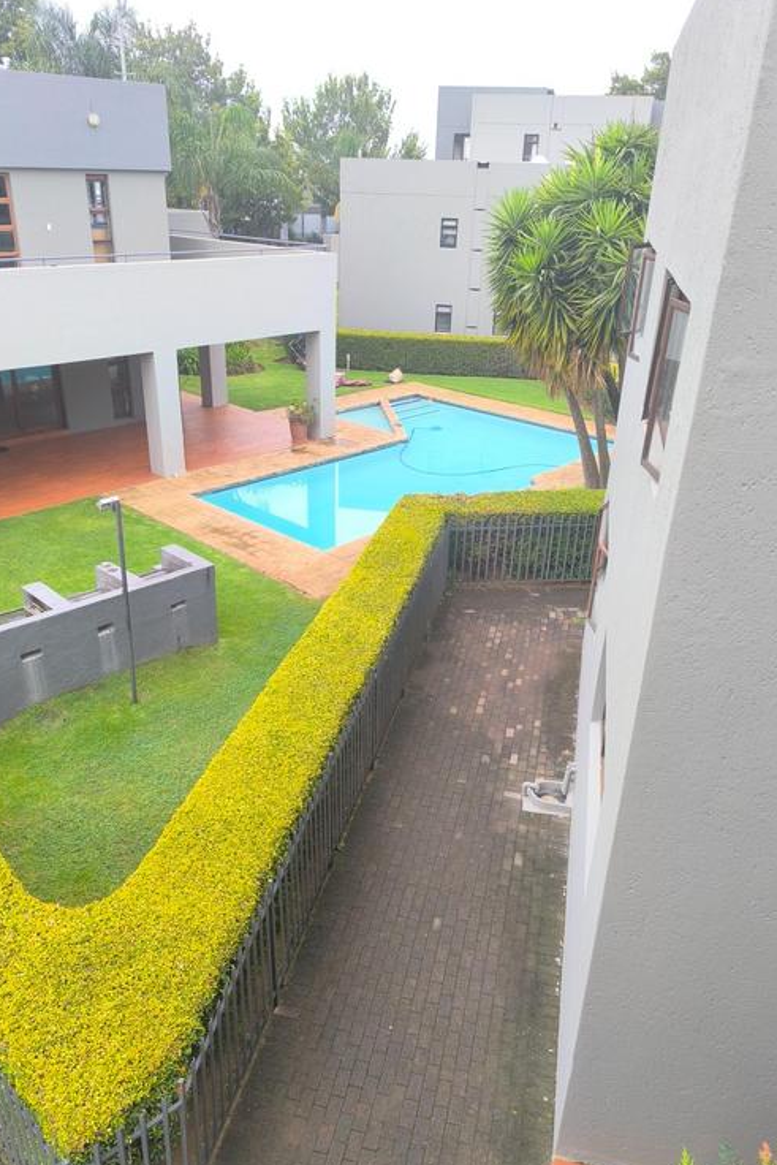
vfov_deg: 69.3
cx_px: 383
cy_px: 617
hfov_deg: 49.6
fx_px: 841
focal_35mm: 26
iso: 50
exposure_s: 1/115
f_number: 1.65
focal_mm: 6.14
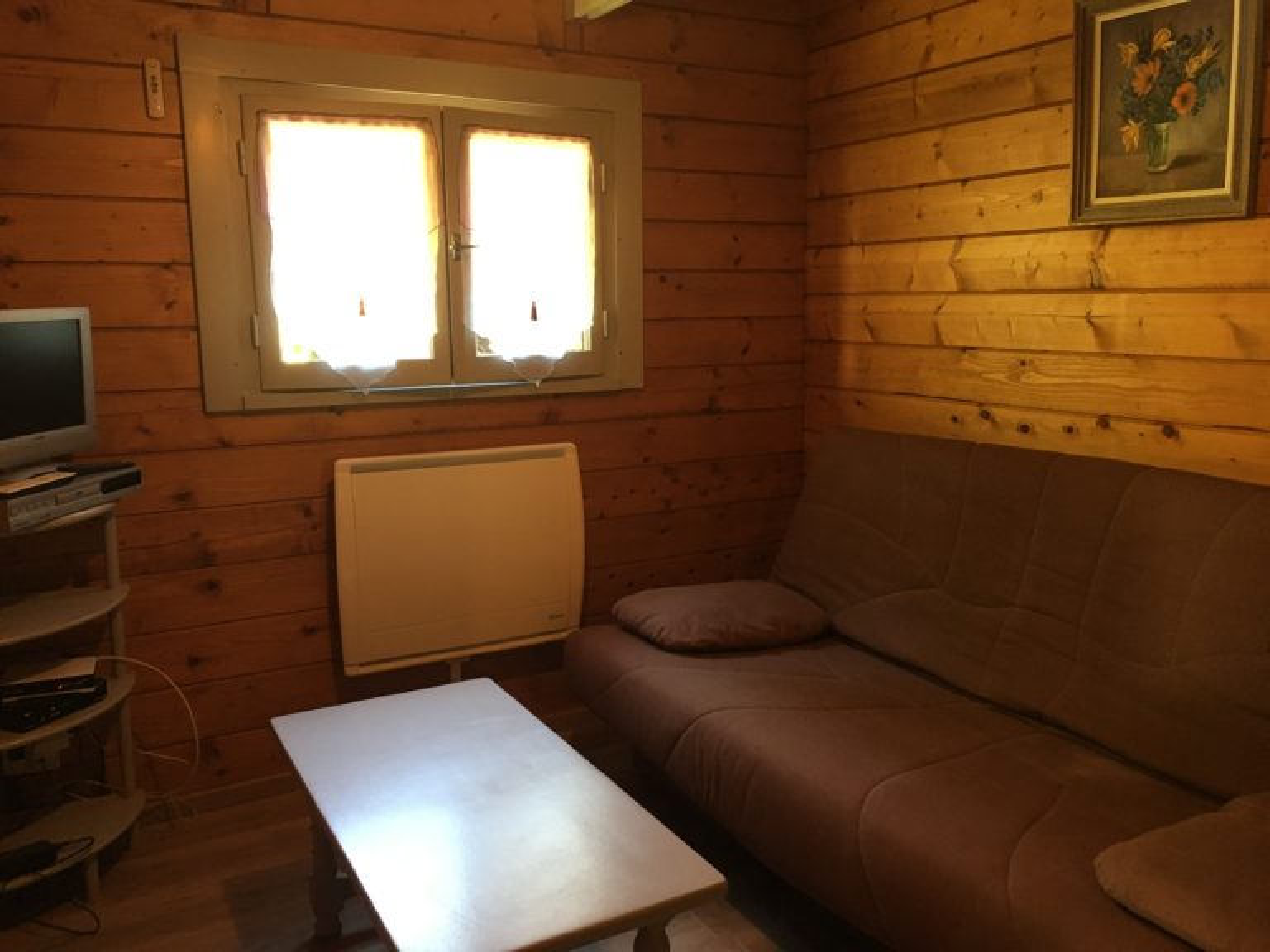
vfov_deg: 48.2
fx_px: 1064
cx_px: 635
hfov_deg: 61.7
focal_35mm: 29
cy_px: 476
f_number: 2.2
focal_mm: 4.15
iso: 200
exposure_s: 1/33
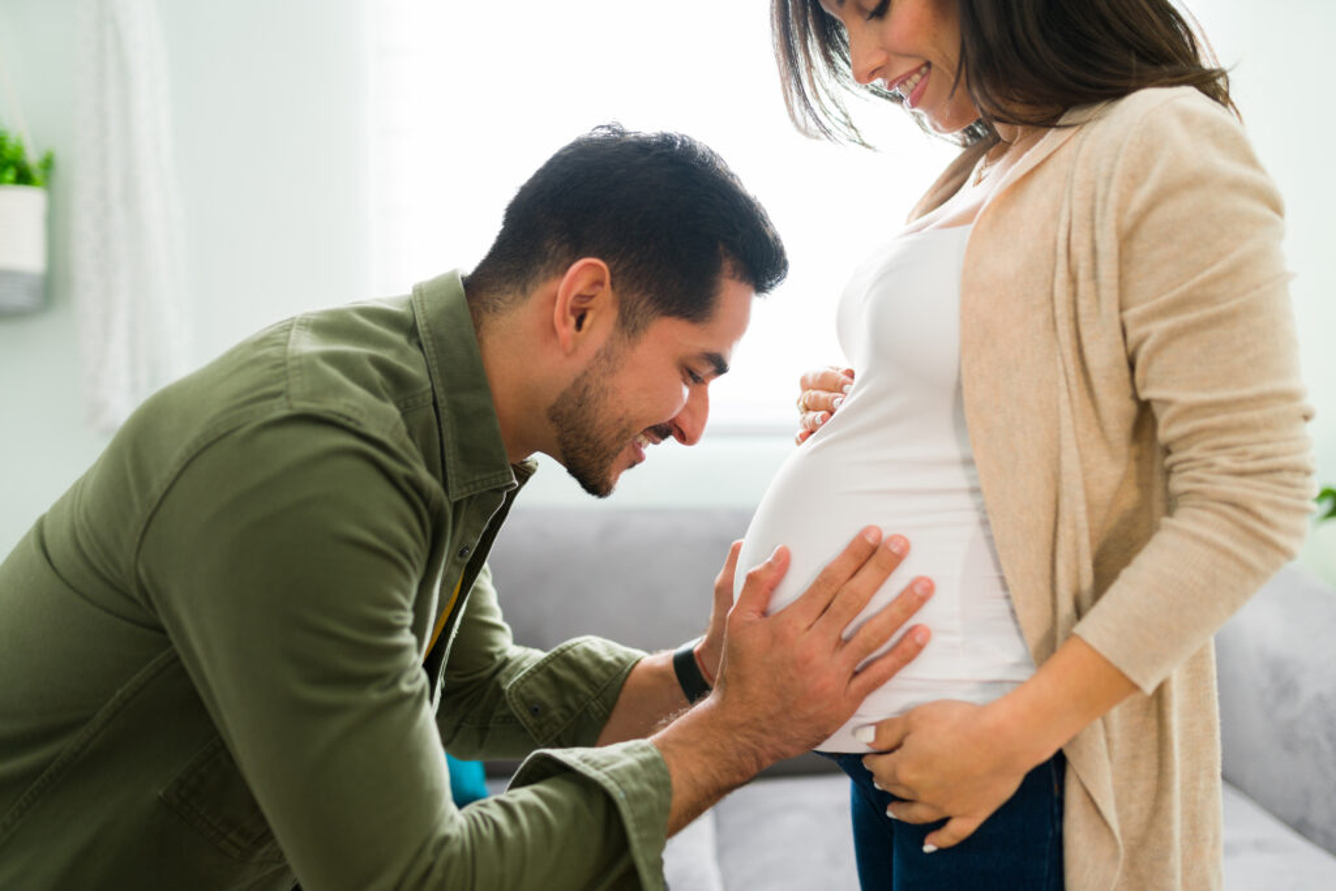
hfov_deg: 54.4
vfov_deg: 37.9
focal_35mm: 35
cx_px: 668
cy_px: 446
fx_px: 1299
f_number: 1.8
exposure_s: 1/160
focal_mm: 35
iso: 250
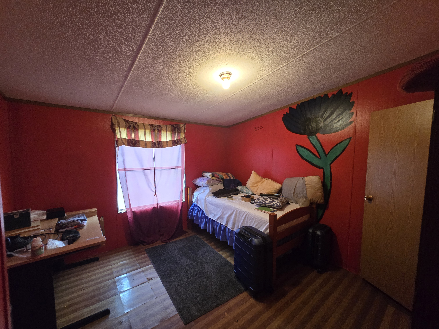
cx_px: 220
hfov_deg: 106.2
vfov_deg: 89.9
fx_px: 165
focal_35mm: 13
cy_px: 164
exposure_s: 1/60
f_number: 2.2
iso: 640
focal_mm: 2.2
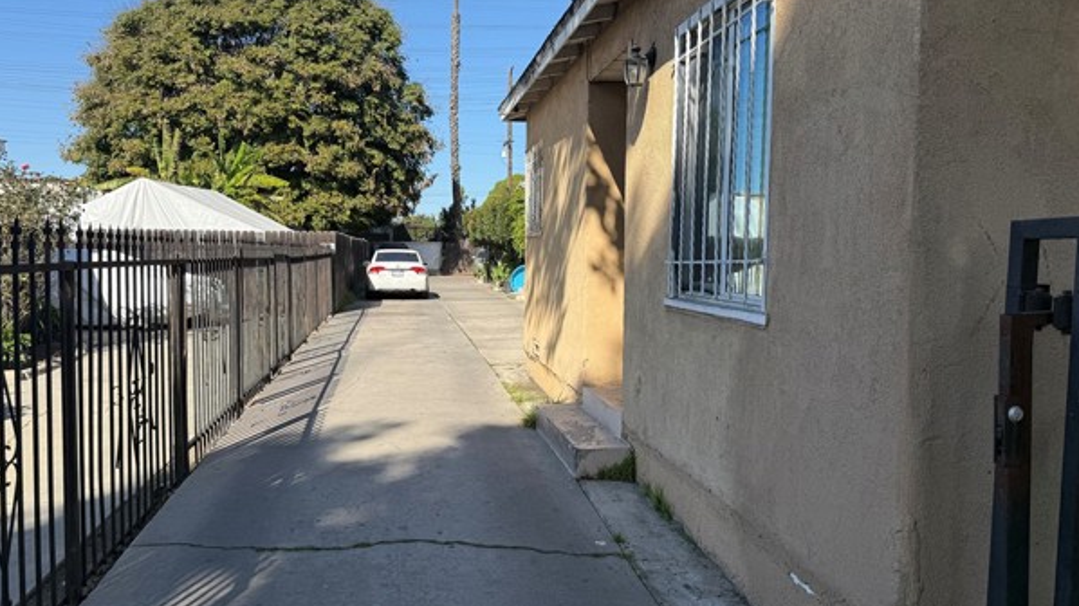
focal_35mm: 28
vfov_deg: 41.5
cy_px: 301
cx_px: 516
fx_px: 801
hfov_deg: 67.9
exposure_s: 1/2907
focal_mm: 6.76
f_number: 1.78
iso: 80
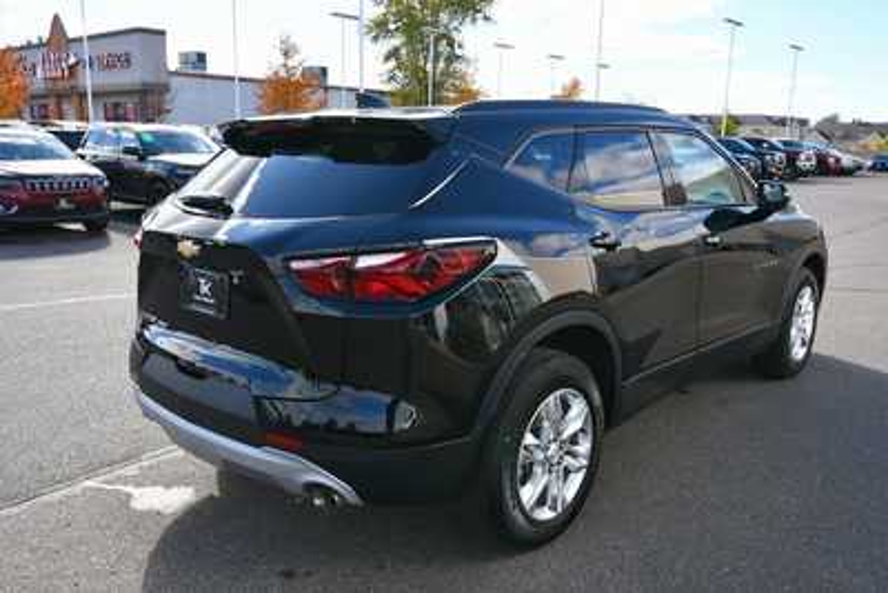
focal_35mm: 30
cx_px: 444
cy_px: 296
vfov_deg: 43.6
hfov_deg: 61.9
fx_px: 740
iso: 200
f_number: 7.1
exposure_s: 1/250
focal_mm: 20
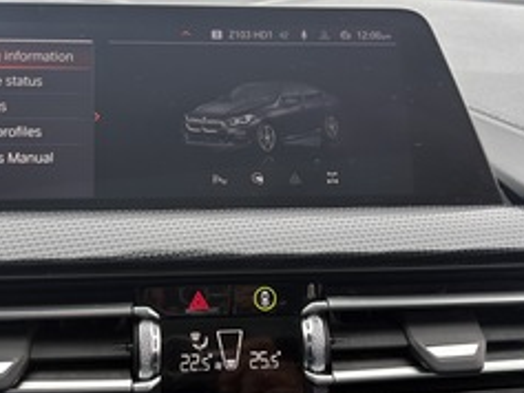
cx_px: 206
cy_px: 173
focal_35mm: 46
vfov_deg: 31.5
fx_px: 697
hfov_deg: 41.0
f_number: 1.6
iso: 80
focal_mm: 5.96
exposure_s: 1/121
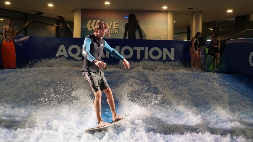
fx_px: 255
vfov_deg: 31.2
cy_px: 69
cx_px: 126
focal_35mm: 38
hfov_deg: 52.8
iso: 1600
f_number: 4
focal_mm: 24
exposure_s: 1/320
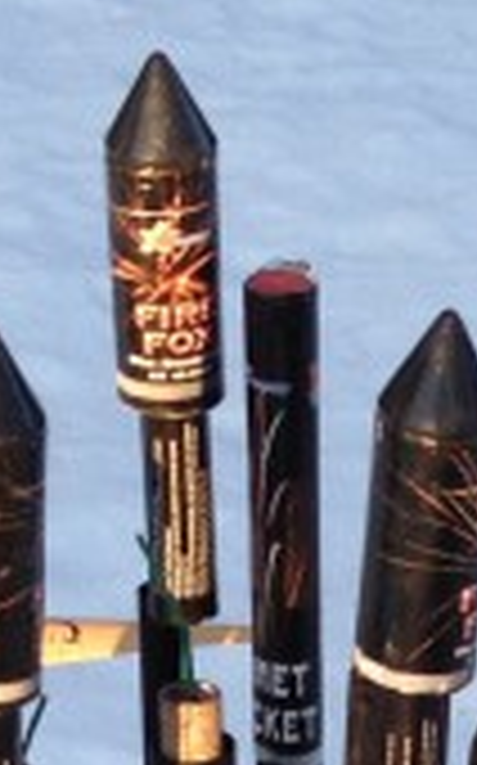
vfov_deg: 9.0
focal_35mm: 223
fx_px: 4646
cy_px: 1364
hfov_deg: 5.9
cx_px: 549
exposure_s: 1/249
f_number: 2.4
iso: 50
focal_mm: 4.28
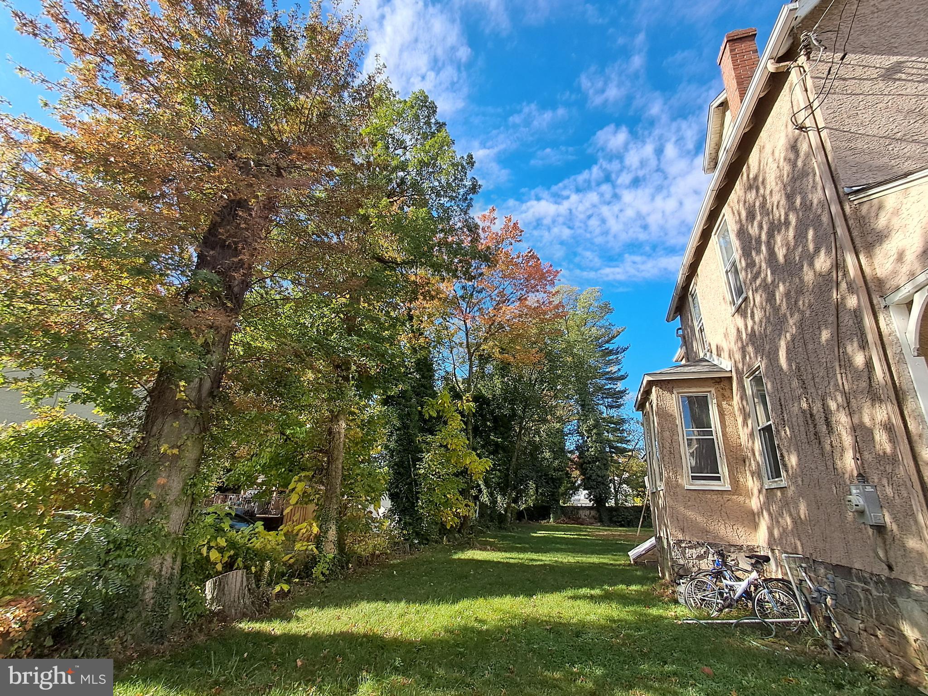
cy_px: 348
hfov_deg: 94.5
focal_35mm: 16
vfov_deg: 78.1
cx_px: 464
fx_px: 429
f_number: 2.2
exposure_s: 1/766
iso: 40
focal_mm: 1.64
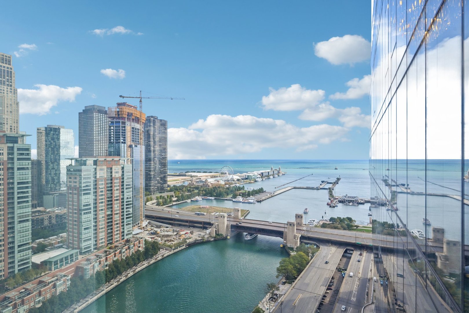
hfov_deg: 86.9
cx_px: 234
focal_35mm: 19
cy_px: 156
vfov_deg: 64.6
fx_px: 248
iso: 800
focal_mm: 19
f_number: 8
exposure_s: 1/640
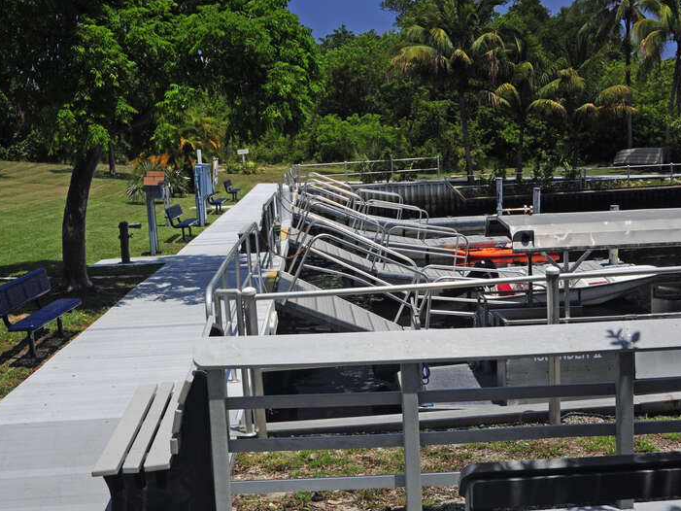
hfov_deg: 41.2
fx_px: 905
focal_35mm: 46
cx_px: 366
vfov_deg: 31.5
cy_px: 256
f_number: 9
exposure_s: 1/320
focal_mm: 28
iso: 400
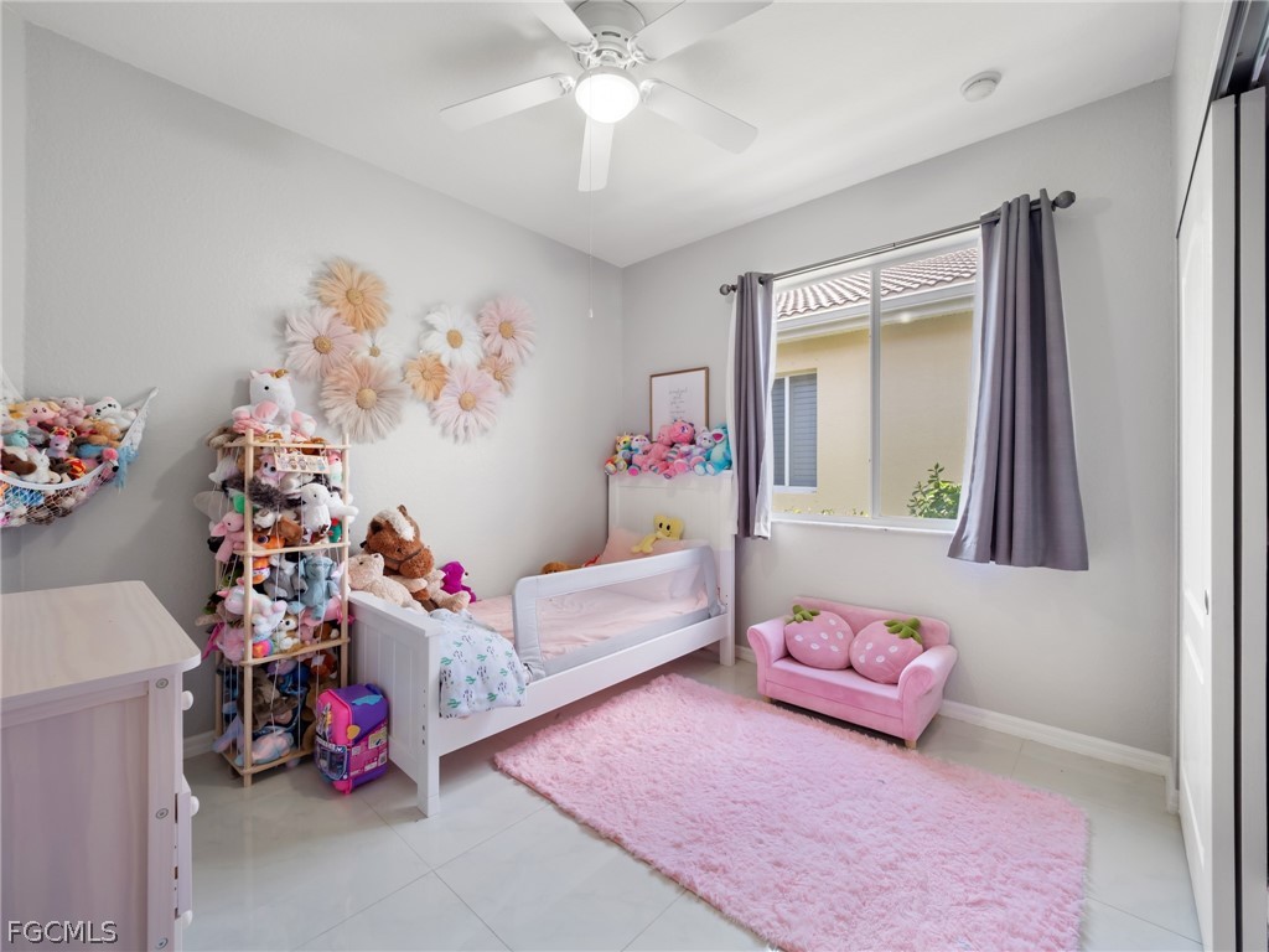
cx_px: 634
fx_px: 513
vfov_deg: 85.7
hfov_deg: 102.1
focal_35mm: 14
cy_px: 476
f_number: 7.1
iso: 200
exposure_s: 1/4
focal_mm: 7
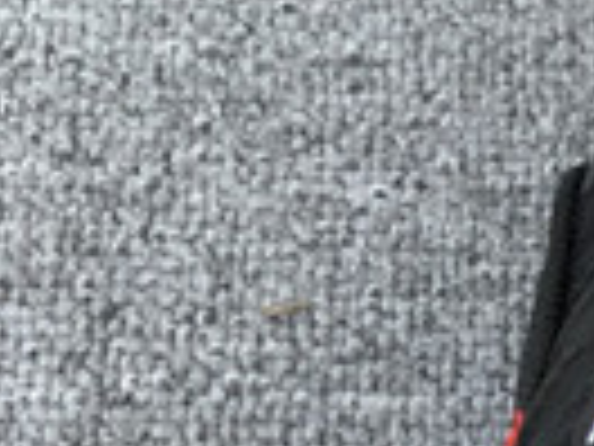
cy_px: 876
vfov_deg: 6.8
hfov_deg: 8.1
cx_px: 1710
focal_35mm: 212
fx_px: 3638
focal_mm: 3.3
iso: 25
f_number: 2.4
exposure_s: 1/111
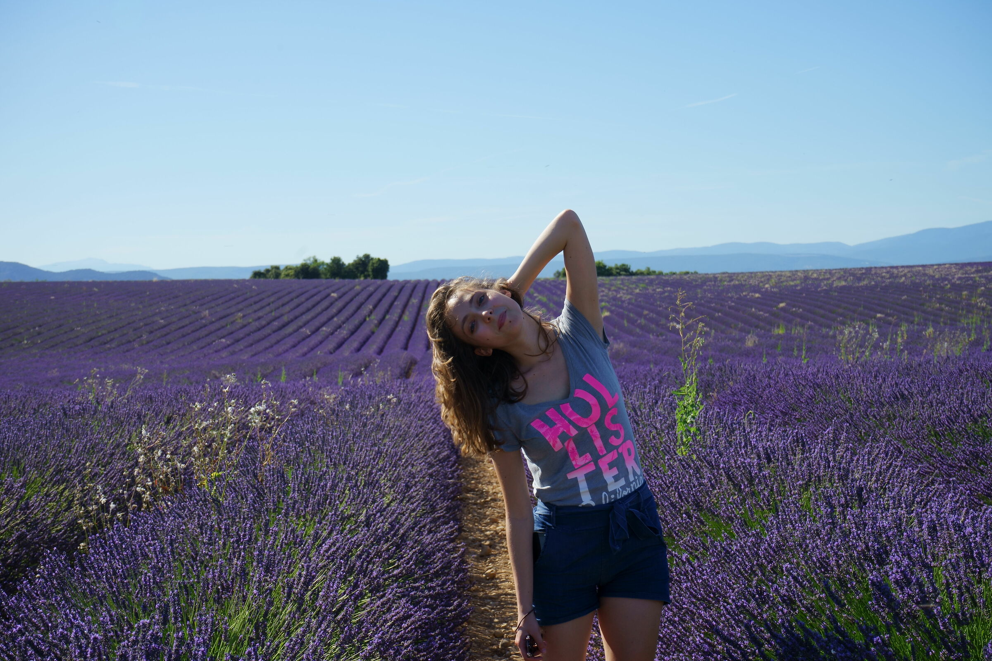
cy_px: 330
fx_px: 1929
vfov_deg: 19.5
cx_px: 496
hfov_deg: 28.8
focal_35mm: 70
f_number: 13
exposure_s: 1/125
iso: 100
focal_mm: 70
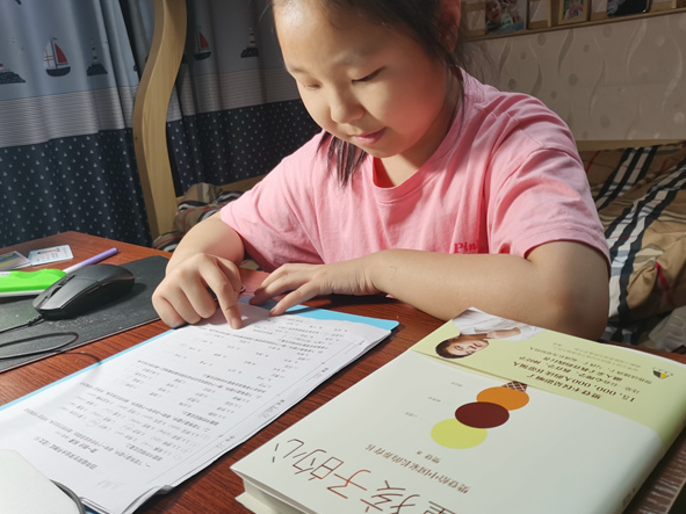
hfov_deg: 56.8
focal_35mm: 32
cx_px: 334
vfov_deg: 44.1
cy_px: 255
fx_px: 634
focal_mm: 5.58
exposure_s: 1/100
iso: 320
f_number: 1.8
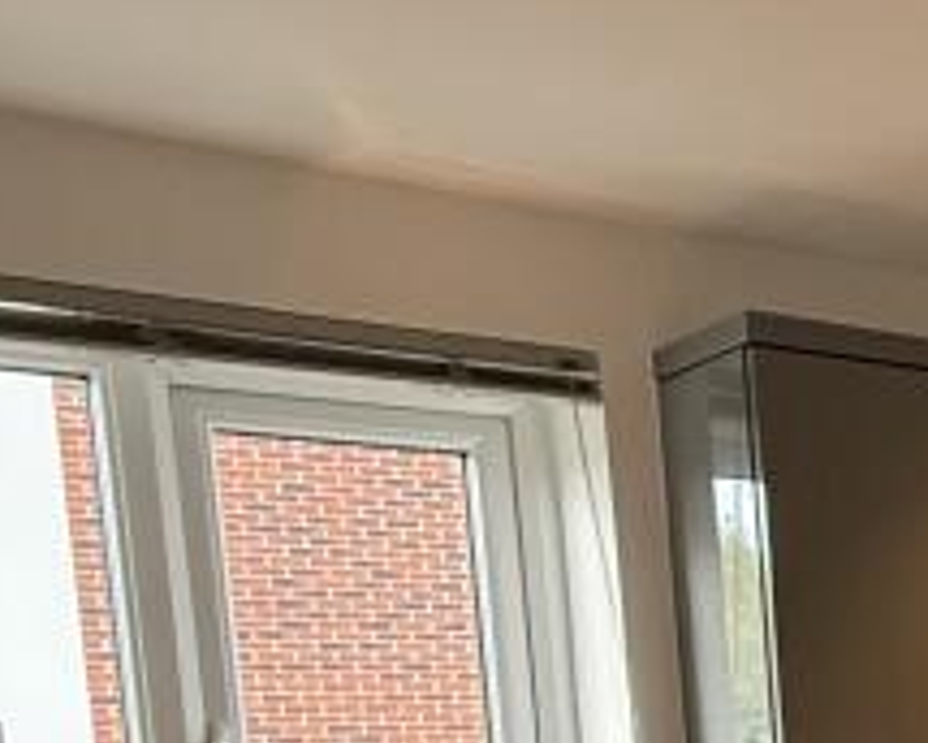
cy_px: 916
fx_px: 1785
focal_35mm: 65
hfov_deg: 20.1
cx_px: 1709
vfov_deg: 21.6
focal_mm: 2.22
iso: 320
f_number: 2.2
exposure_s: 1/99
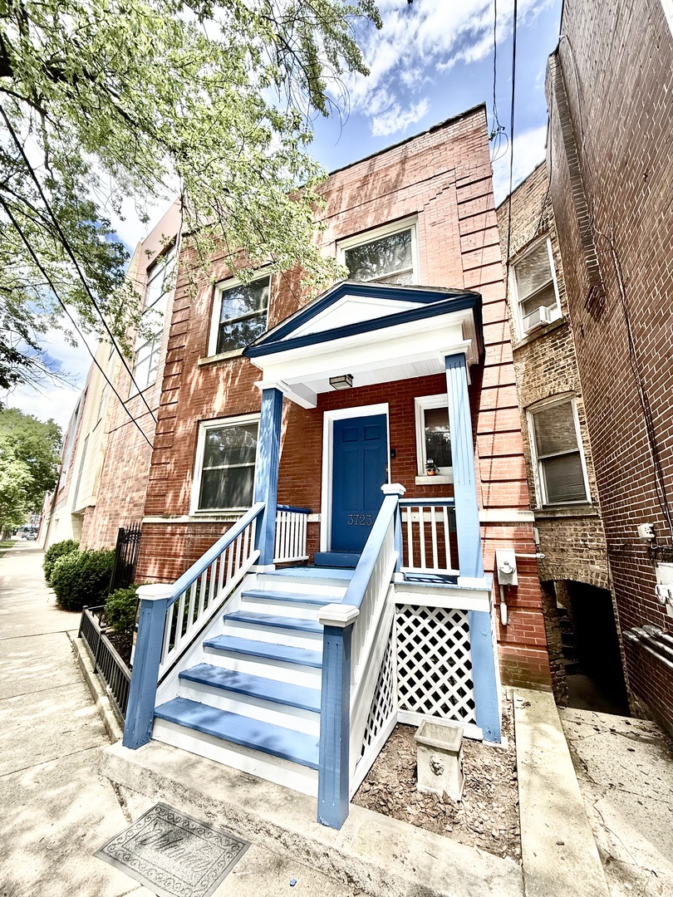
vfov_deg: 102.1
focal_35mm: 14
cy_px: 448
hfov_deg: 85.7
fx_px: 363
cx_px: 336
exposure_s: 1/510
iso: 50
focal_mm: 2.22
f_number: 2.2
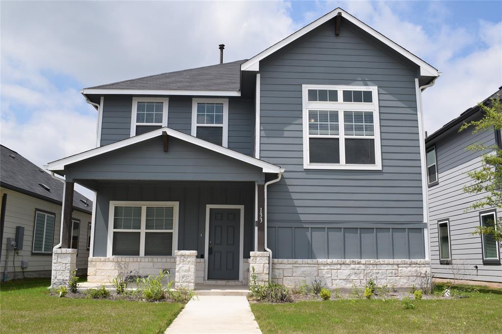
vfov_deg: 39.9
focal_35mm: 33
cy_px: 167
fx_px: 460
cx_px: 251
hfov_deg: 57.2
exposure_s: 1/500
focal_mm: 22
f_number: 11
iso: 200
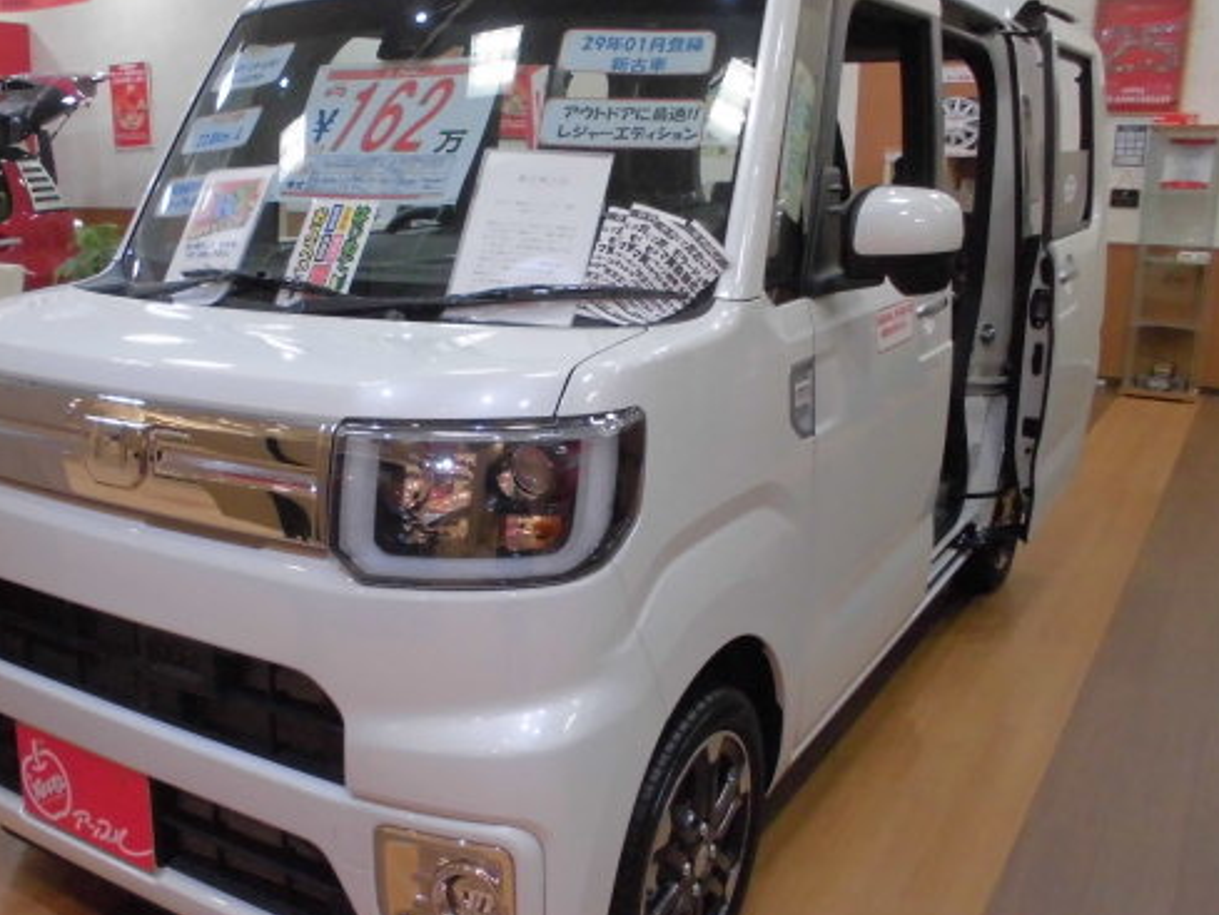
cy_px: 454
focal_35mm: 34
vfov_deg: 41.8
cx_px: 496
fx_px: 1198
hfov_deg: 53.6
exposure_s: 1/60
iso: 400
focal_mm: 4.6
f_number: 3.5
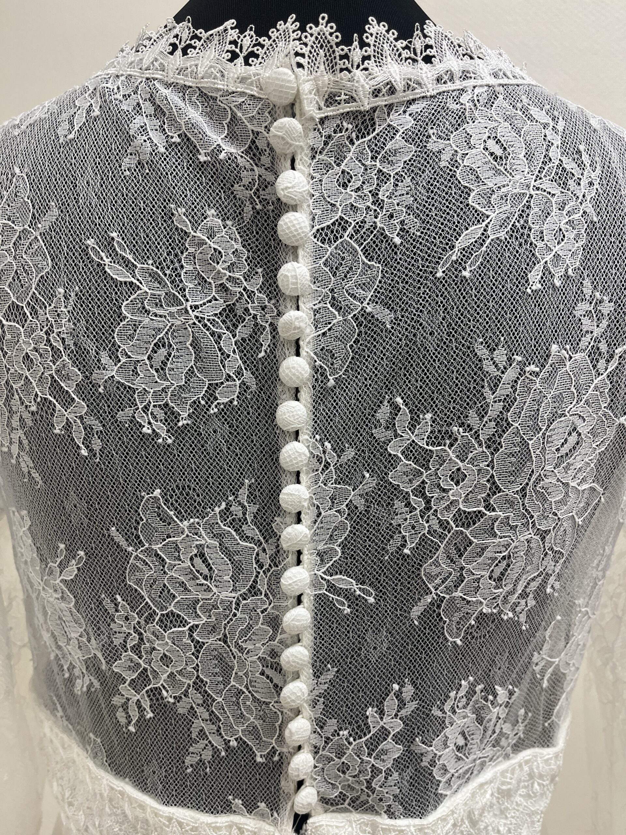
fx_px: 627
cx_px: 313
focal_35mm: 26
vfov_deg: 67.3
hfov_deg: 53.1
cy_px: 418
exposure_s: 1/100
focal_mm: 5.1
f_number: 1.6
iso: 125
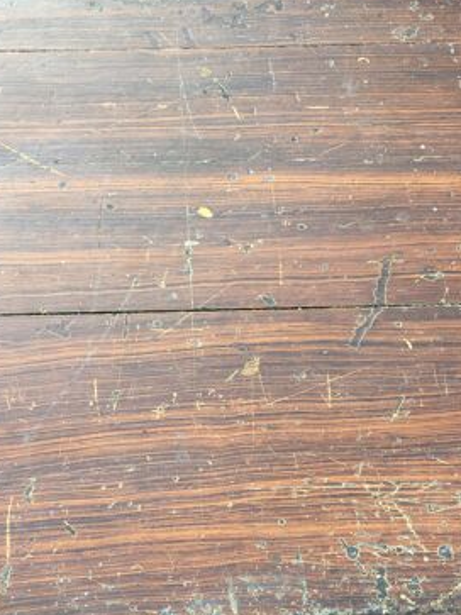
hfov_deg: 30.1
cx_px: 295
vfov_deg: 39.7
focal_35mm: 48
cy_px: 303
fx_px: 853
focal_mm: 4.15
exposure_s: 1/151
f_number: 2.2
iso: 32
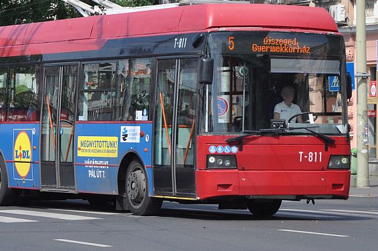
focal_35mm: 199
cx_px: 156
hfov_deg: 10.3
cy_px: 39
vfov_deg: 6.9
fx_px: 2087
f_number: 5.3
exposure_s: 1/1000
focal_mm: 70
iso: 400
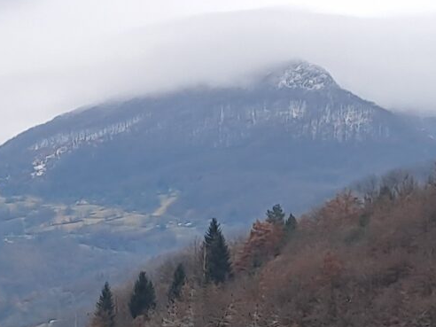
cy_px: 587
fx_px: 1637
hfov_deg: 15.1
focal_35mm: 130
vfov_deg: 10.7
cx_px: 146
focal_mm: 4.65
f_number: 1.8
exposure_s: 1/50
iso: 32
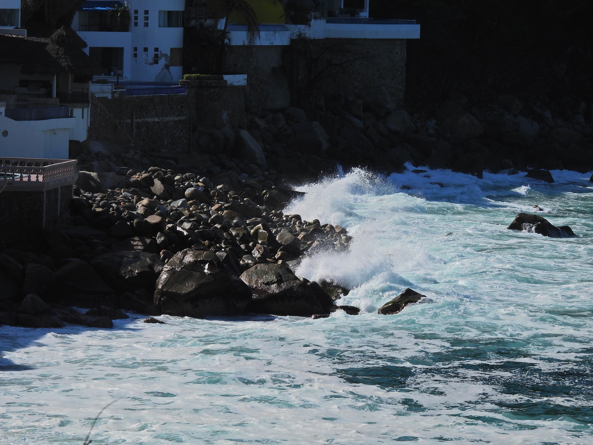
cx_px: 296
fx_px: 3769
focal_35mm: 220
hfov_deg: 9.0
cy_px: 222
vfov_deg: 6.8
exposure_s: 1/1600
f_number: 5
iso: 100
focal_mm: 39.3
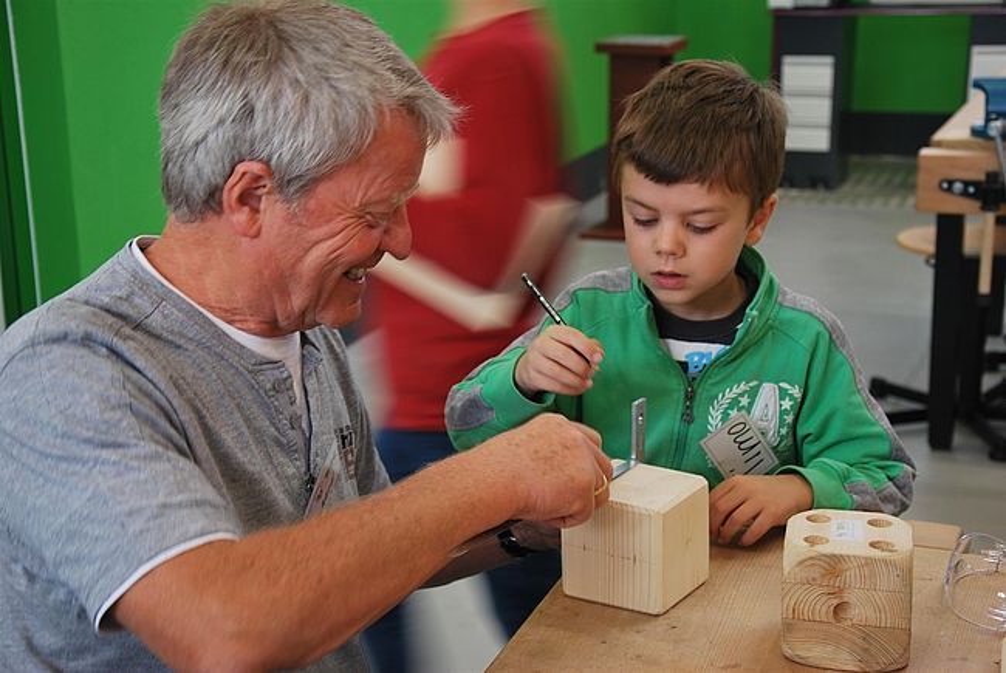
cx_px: 503
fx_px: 1888
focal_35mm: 68
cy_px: 336
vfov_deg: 20.2
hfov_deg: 29.8
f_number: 4.8
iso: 200
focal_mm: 45
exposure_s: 1/30
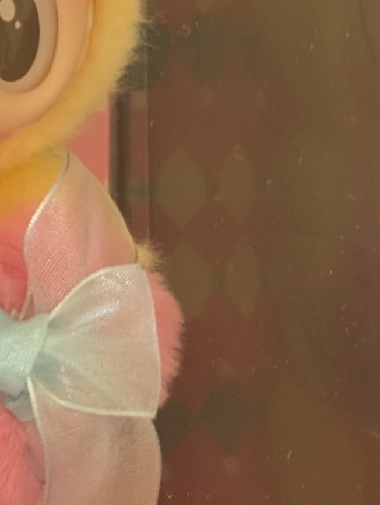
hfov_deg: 11.5
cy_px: -38
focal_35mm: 113
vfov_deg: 16.9
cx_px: -439
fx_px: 1651
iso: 599
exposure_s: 1/116
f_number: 1.68
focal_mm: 6.9
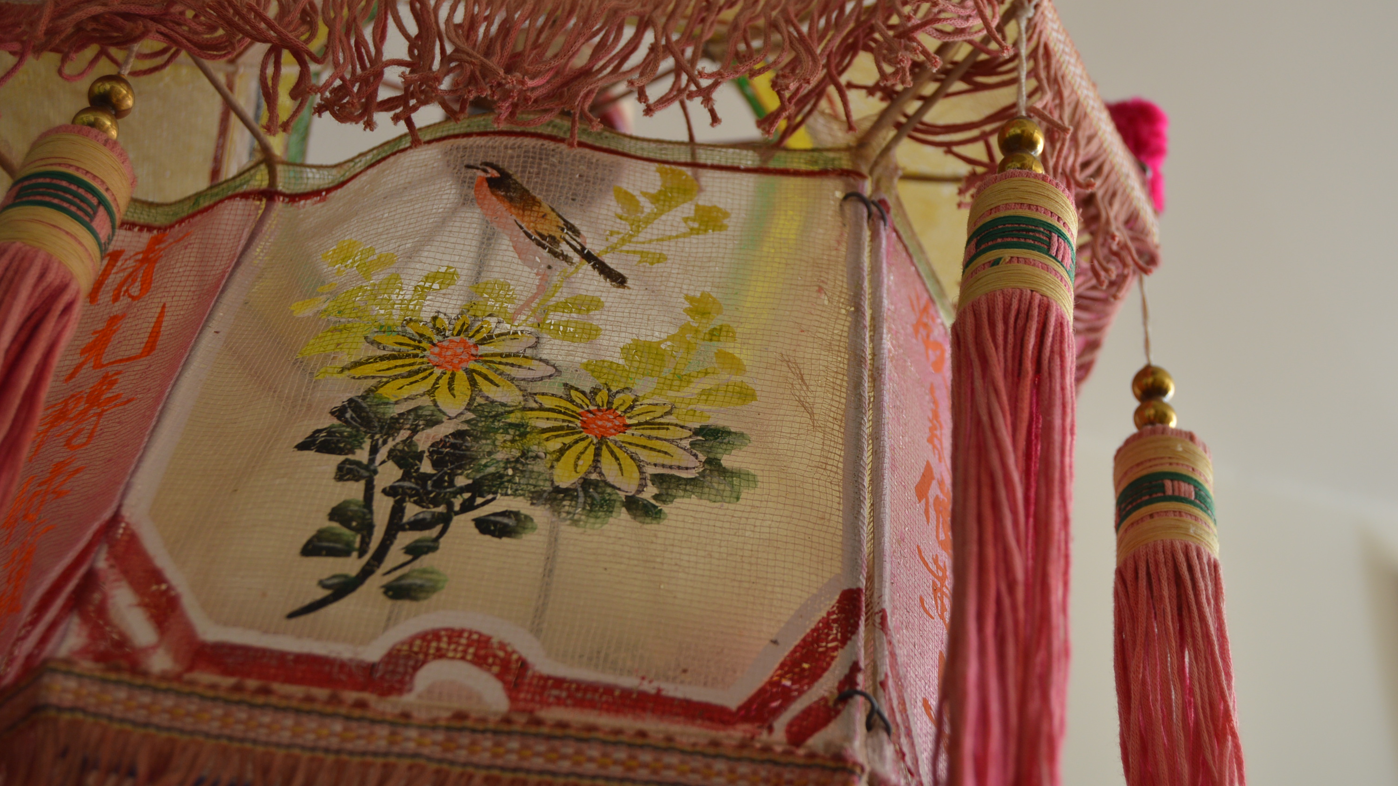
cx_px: 702
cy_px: 367
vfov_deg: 20.0
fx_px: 2224
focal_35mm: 60
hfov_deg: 34.9
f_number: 5
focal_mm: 38
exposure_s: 1/160
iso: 200
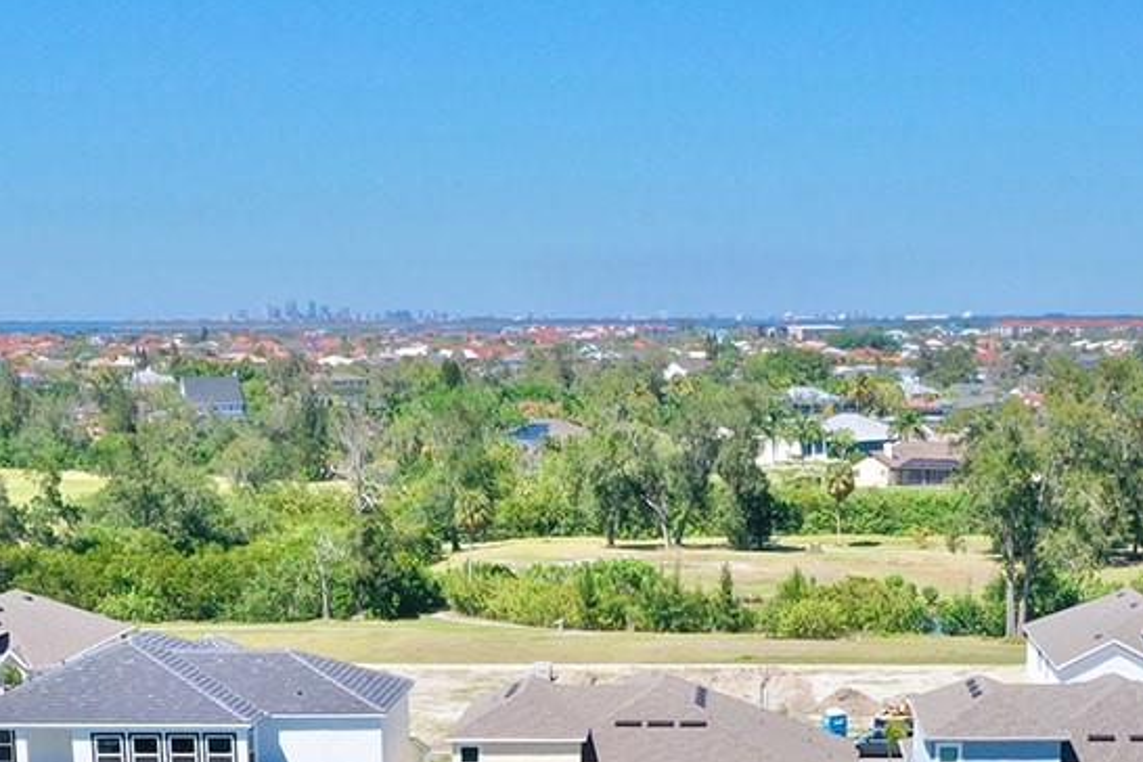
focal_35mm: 82
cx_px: 668
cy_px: 1108
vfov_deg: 15.5
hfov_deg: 24.7
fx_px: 2603
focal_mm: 10.26
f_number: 10
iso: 100
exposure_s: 1/160
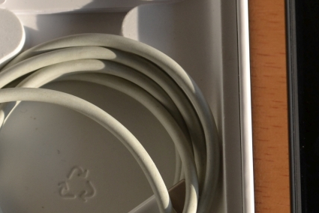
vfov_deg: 5.4
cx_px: 62
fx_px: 2251
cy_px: 51
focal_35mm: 254
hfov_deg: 8.1
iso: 100
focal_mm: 45
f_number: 6.3
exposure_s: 1/160
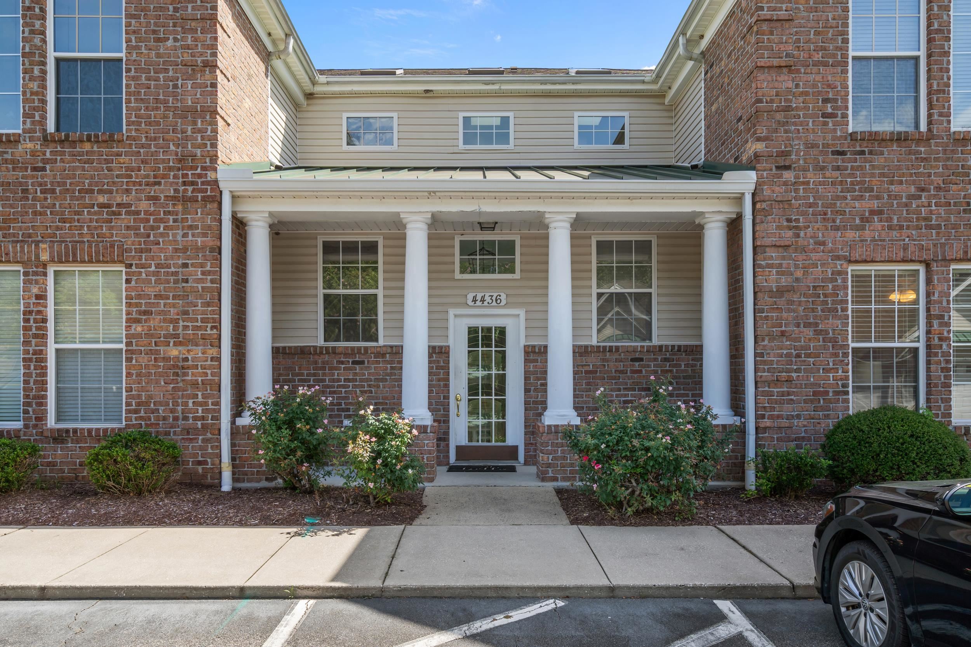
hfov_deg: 76.1
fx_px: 620
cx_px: 486
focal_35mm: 23
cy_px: 324
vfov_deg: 55.1
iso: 200
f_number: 8
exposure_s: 1/60
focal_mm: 23
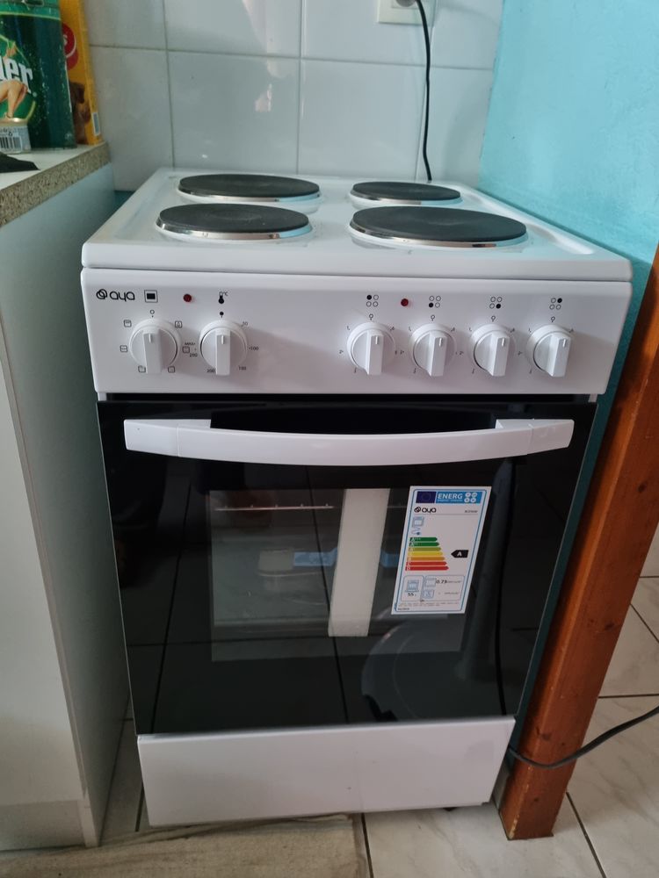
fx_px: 660
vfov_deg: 67.3
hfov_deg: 53.1
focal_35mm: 26
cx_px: 330
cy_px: 439
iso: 640
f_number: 1.8
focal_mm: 5.4
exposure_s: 1/25
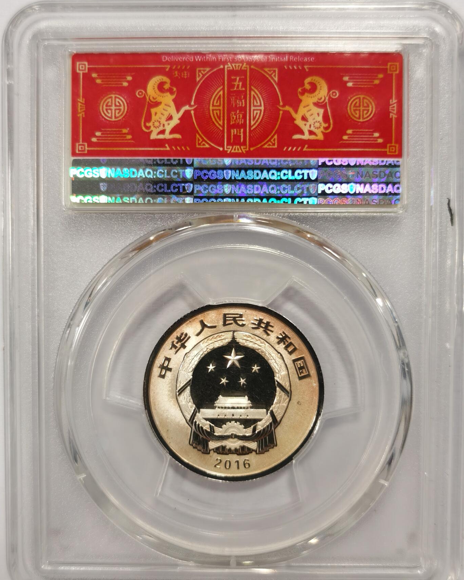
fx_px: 961
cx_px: 231
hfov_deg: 27.1
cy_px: 303
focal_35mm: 56
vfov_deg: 33.6
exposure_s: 1/100
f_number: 16
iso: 80
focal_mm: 5.56
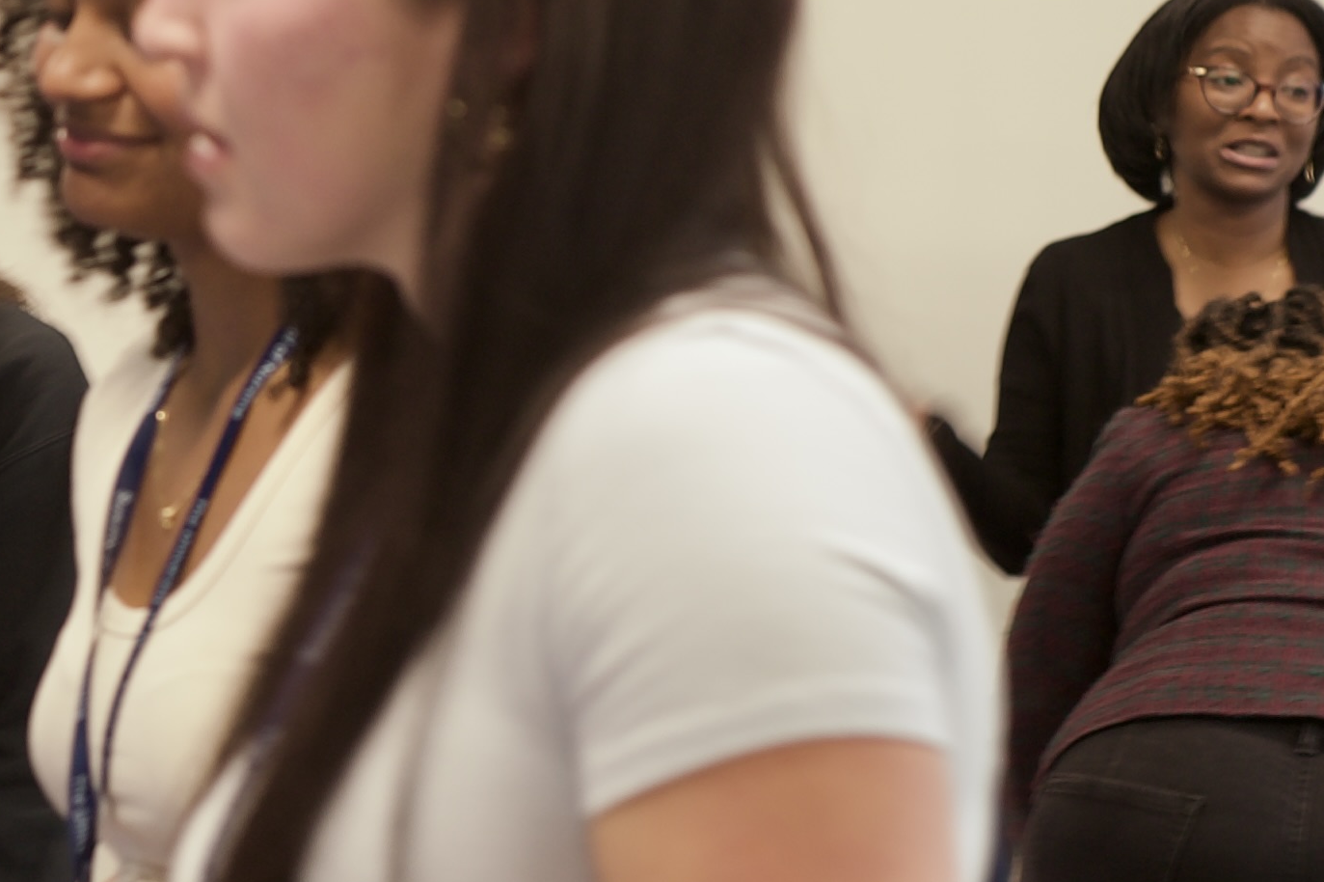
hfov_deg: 12.9
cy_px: 483
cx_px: -227
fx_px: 5698
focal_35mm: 155
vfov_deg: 8.8
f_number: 4
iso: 250
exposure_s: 1/15
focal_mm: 50
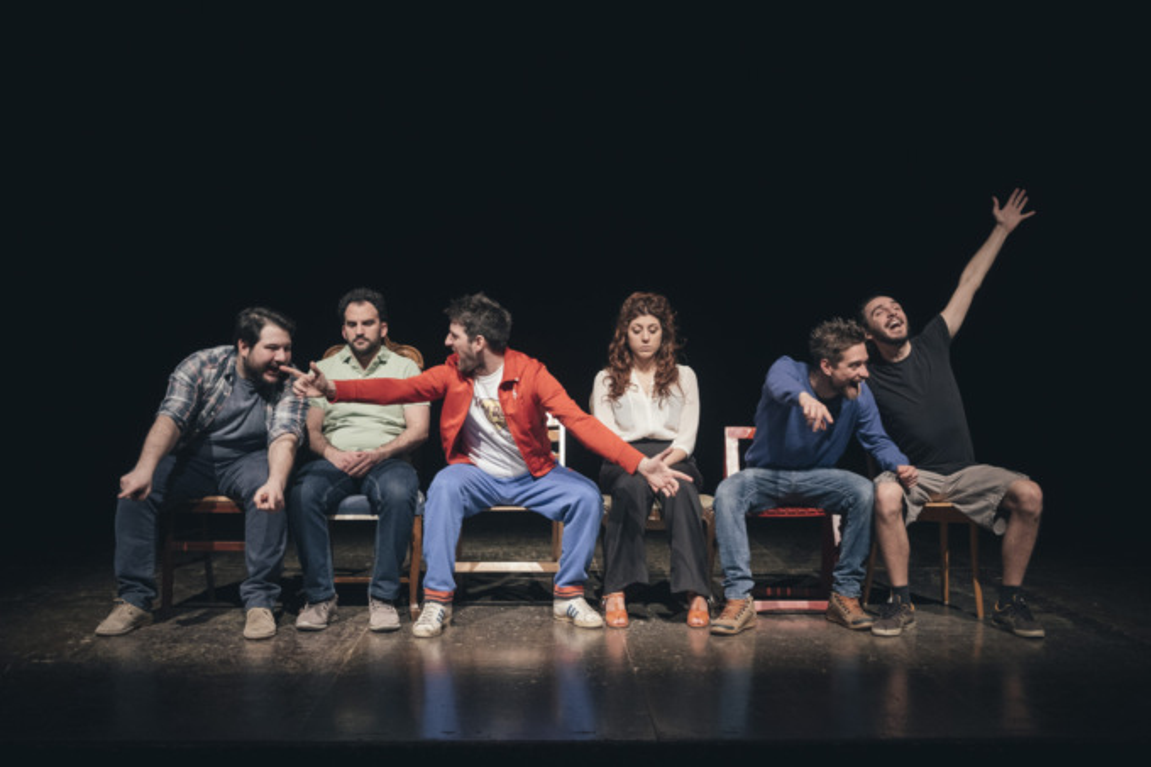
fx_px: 1310
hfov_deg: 47.4
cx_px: 576
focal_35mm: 41
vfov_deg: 32.6
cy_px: 384
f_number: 2.8
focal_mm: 27
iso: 800
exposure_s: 1/125
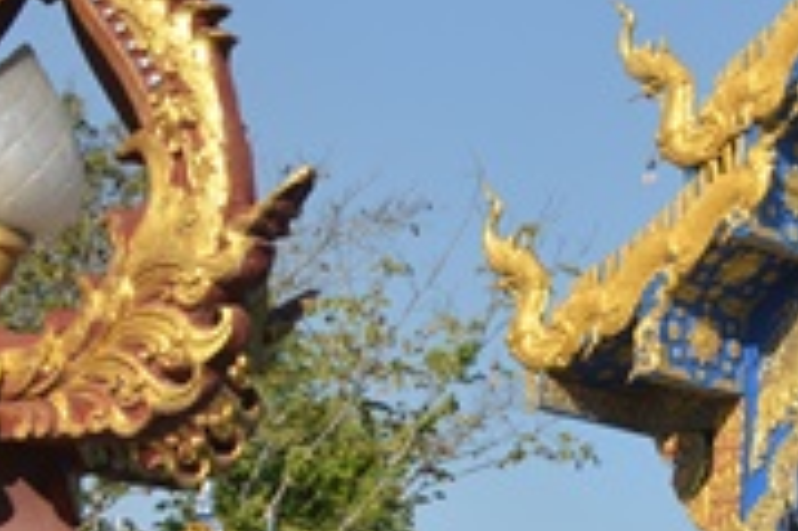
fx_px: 2968
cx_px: 1311
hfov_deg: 14.0
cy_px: 107
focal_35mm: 134
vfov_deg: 10.2
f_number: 7.1
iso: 200
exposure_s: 1/800
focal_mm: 20
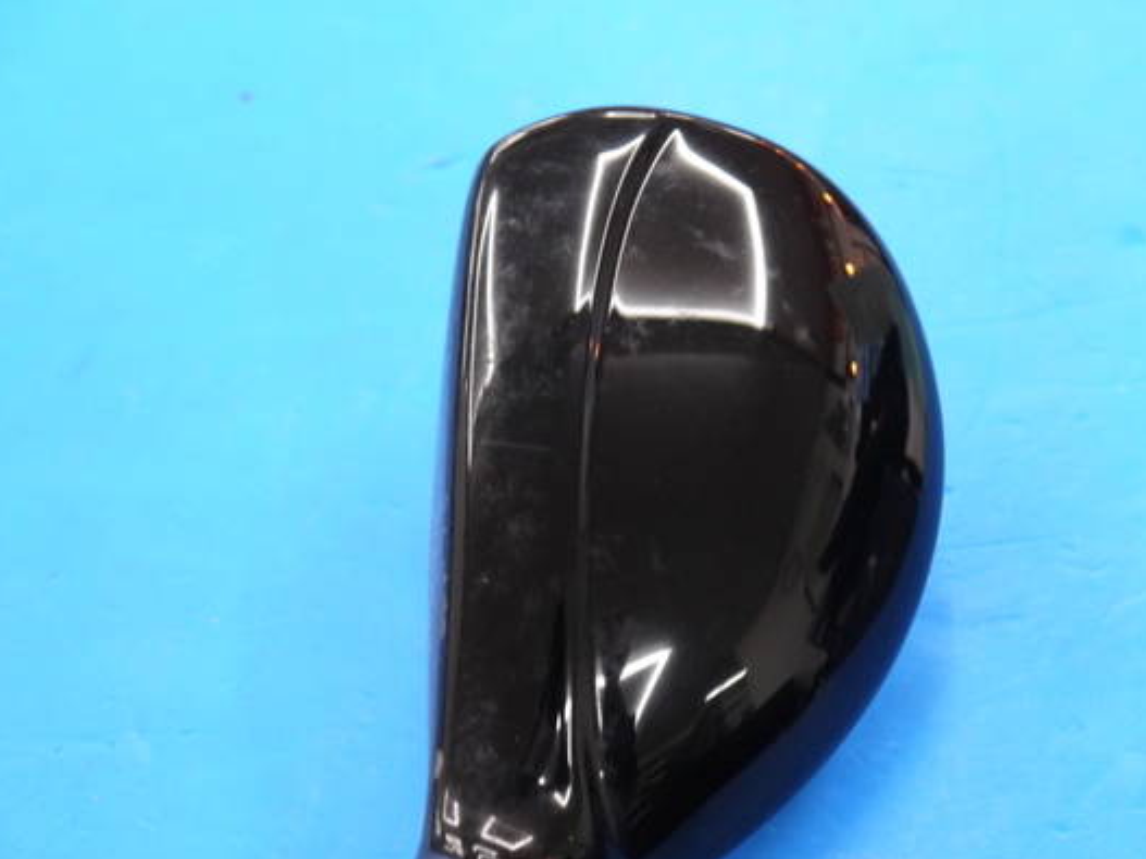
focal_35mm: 102
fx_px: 3376
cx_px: 672
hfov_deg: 19.2
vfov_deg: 14.5
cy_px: 518
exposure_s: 1/60
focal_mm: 42
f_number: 5.6
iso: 800
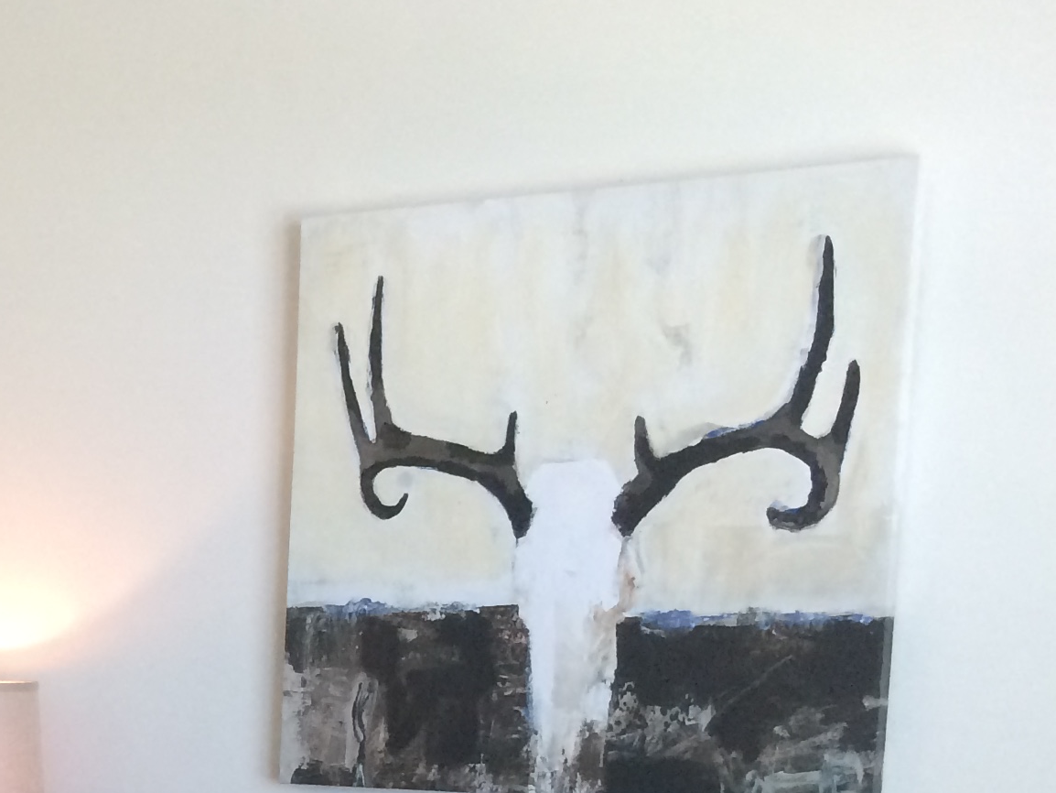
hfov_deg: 21.1
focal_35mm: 82
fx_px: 2502
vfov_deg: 17.1
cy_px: 967
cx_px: -393
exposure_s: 1/30
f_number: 2.2
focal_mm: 4.15
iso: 64
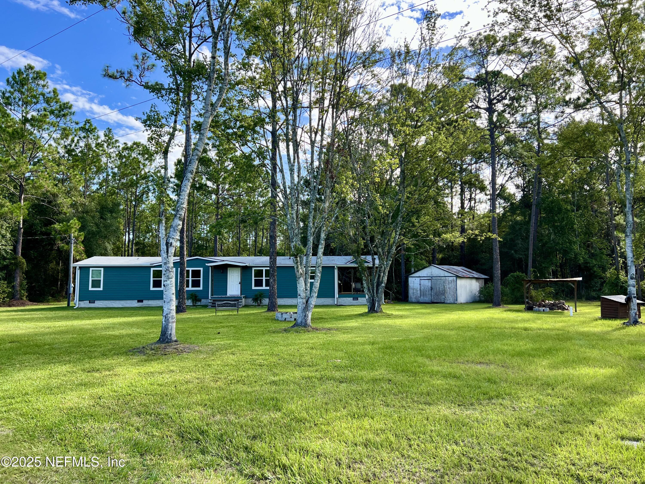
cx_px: 322
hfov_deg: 67.3
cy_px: 242
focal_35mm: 26
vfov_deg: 53.1
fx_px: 484
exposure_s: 1/982
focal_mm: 5.7
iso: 50
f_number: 1.5
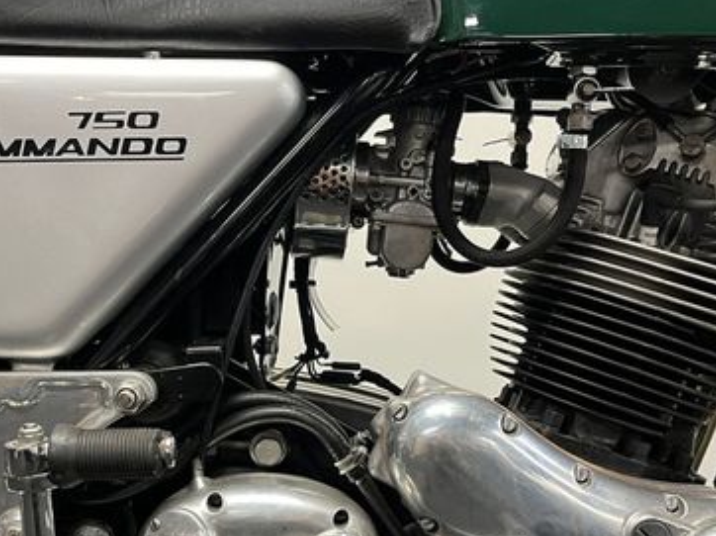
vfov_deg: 31.4
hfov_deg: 41.2
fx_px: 951
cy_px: 324
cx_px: 309
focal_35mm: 46
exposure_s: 1/50
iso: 200
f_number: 1.6
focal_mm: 5.1
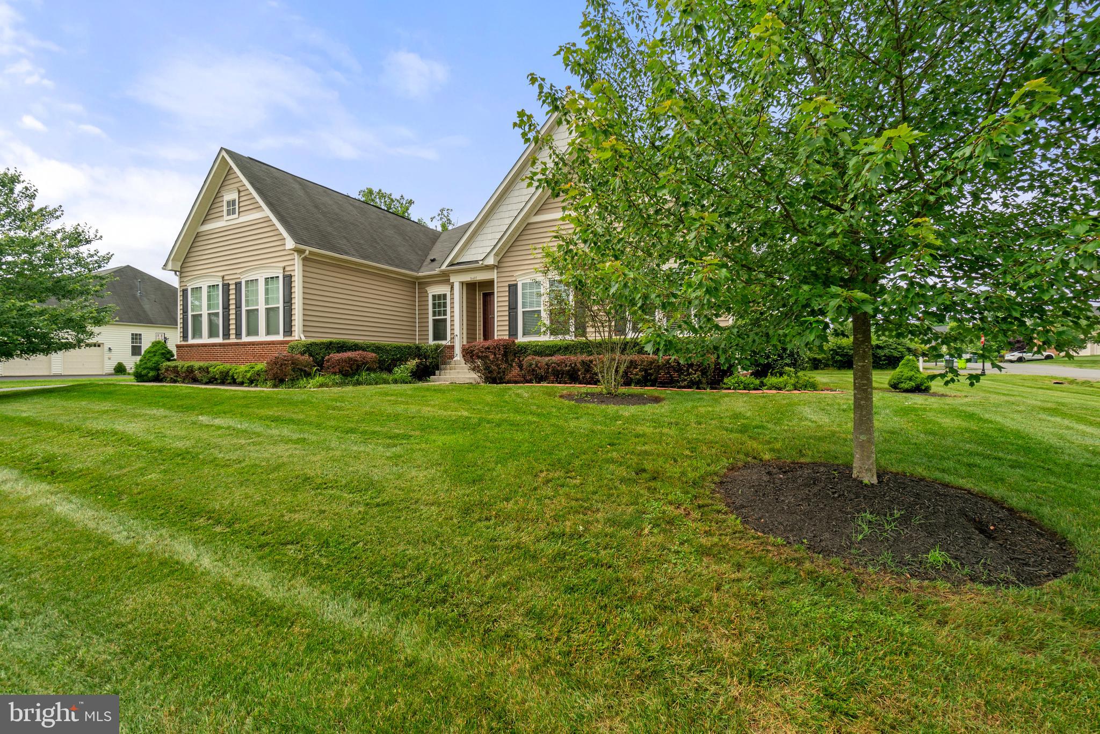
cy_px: 367
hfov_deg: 100.4
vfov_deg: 77.3
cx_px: 550
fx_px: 458
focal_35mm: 15
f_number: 8
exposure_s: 1/80
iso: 100
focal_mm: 10
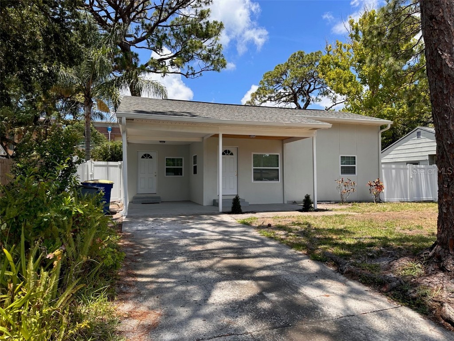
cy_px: 170
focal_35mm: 24
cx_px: 227
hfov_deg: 71.6
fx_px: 315
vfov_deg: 56.8
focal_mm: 6.86
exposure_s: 1/2967
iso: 80
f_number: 1.78
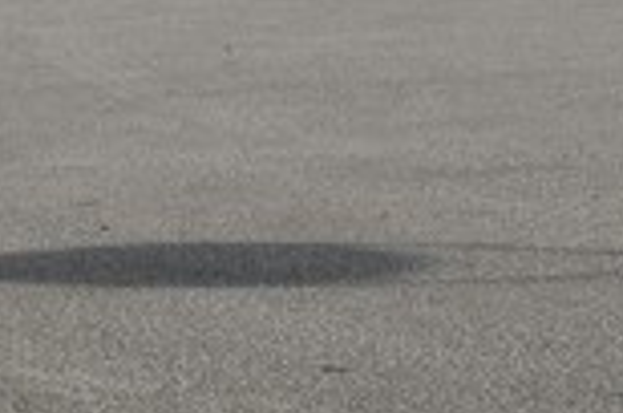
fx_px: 5181
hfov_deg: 6.6
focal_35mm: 300
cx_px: -684
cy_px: -958
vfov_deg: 4.3
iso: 100
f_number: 10
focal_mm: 30
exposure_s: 1/400
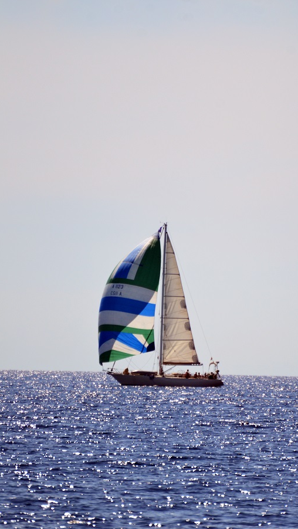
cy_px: 264
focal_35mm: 472
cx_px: 174
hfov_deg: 2.6
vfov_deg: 4.6
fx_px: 6624
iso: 640
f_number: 5.6
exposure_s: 1/5000
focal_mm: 300
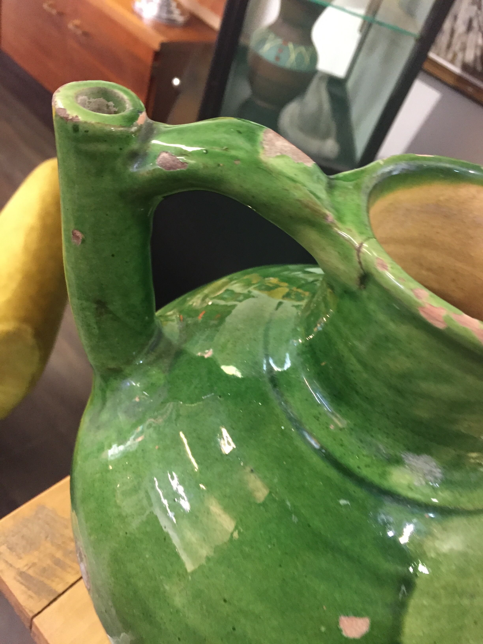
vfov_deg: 61.7
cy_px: 322
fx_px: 540
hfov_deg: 48.2
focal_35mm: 29
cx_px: 242
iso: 250
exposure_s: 1/17
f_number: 2.2
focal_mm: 4.15
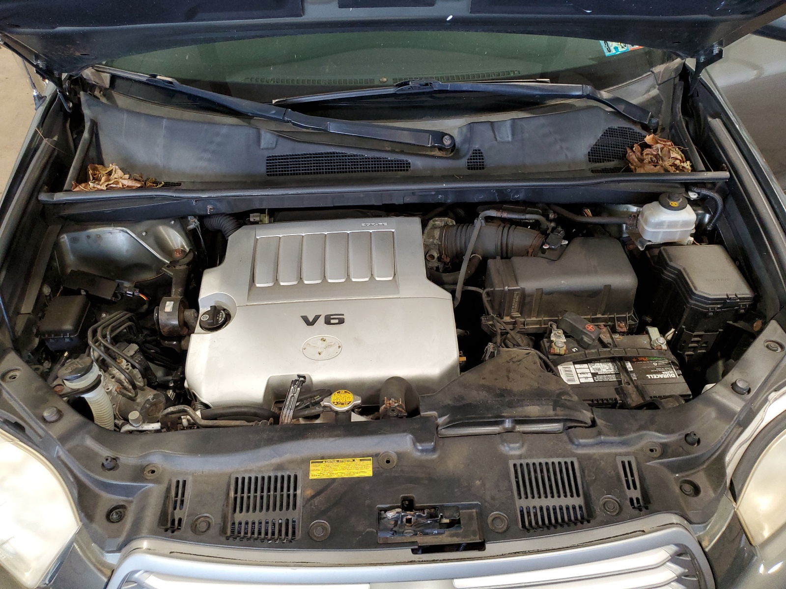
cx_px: 393
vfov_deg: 53.1
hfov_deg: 67.3
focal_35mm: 26
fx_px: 590
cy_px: 294
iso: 172
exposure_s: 1/60.2
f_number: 1.5
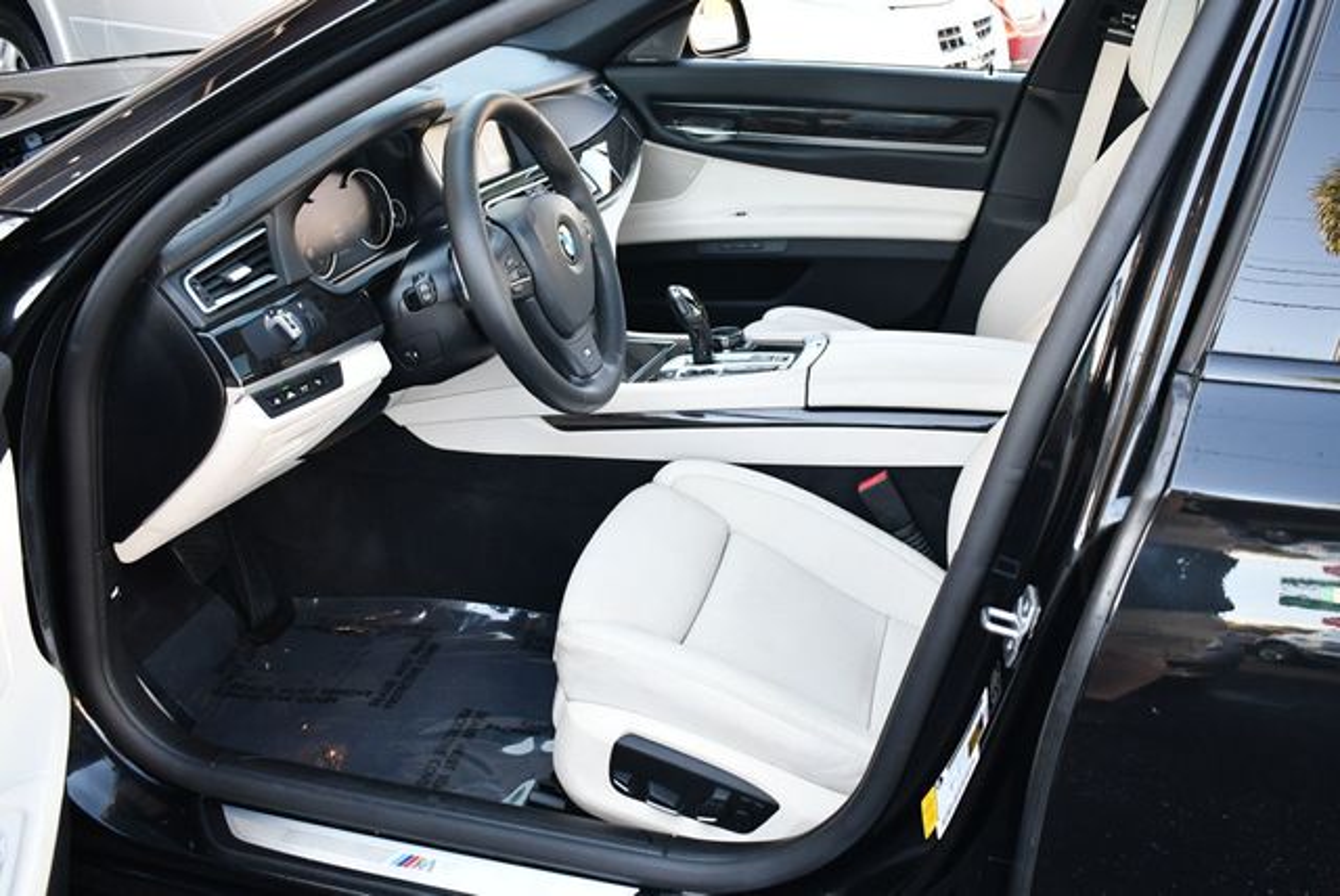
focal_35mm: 36
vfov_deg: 36.9
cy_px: 448
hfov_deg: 53.1
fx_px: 1341
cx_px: 670
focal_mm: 18
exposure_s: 1/250
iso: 800
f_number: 3.5
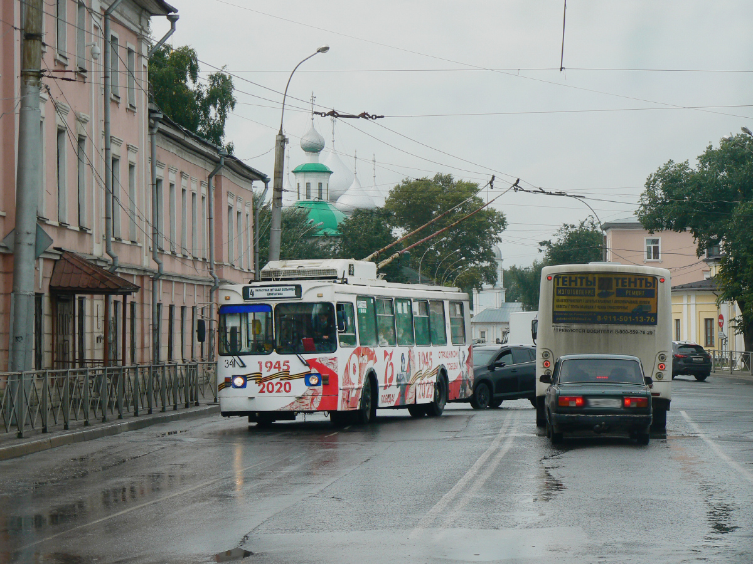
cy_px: 282
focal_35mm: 114
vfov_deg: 13.0
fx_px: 2480
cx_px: 376
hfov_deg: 17.3
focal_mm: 19
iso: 80
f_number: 5.6
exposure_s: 1/400
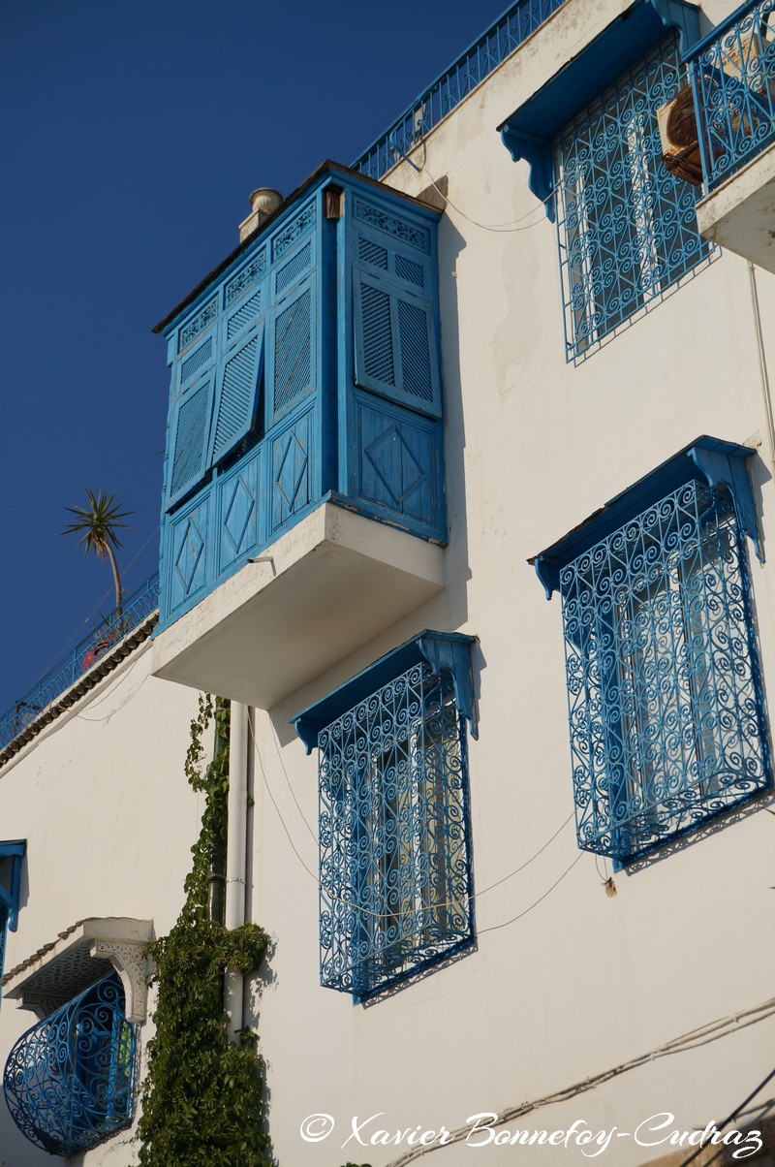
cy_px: 584
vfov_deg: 31.9
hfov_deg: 21.5
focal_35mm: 63
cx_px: 388
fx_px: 2039
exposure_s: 1/1600
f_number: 5.6
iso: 100
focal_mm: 42
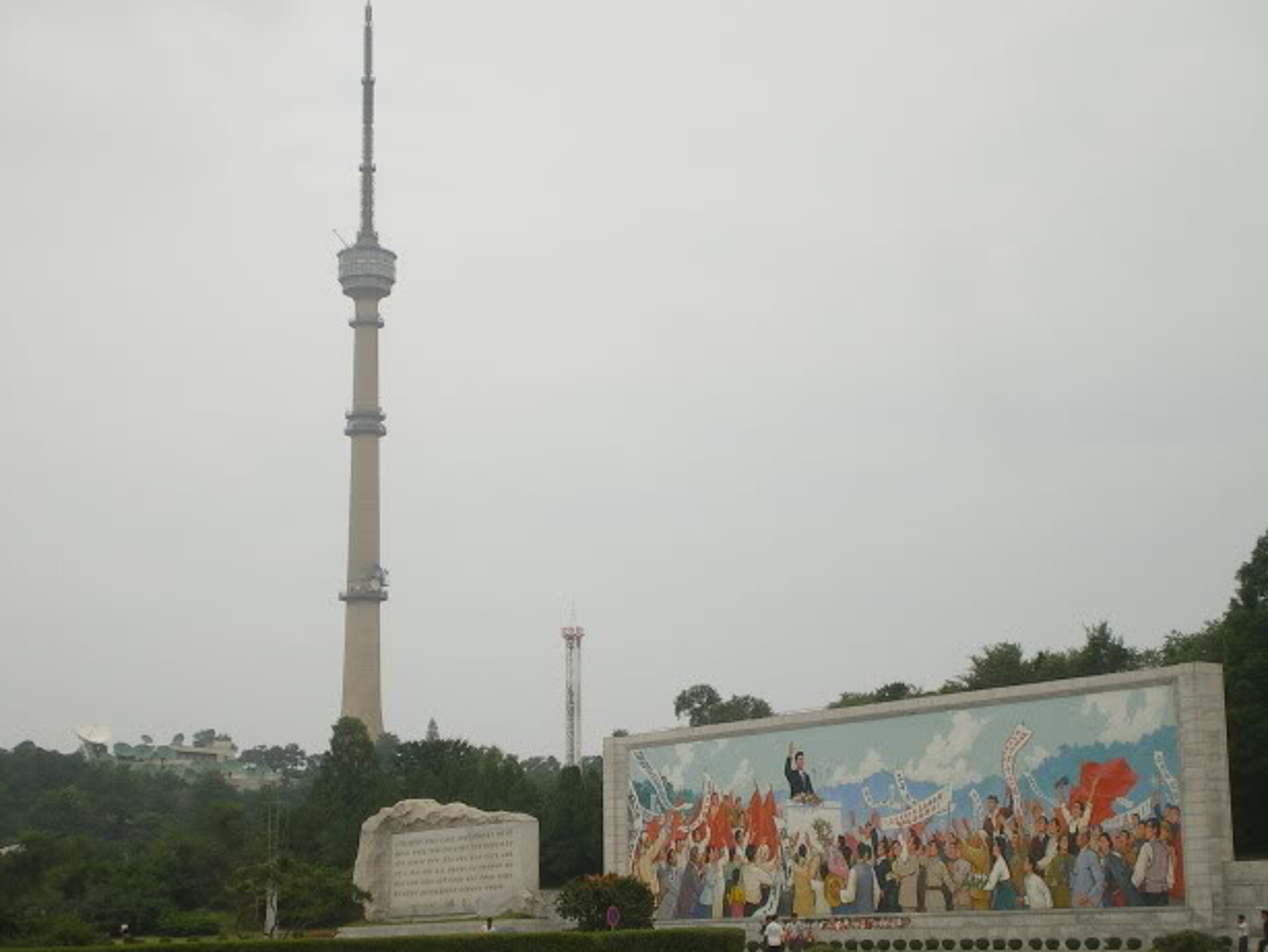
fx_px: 2528
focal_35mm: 69
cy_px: 518
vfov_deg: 21.3
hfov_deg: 28.1
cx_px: 607
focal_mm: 9.3
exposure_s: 1/320
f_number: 5.6
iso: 50
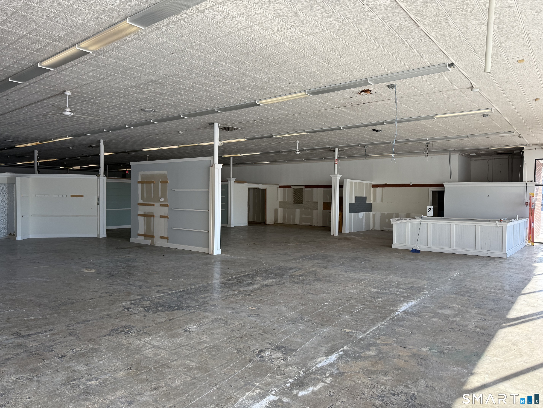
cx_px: 272
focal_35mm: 24
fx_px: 376
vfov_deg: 56.8
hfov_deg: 71.6
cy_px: 204
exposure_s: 1/567
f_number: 1.78
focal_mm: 6.76
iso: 80
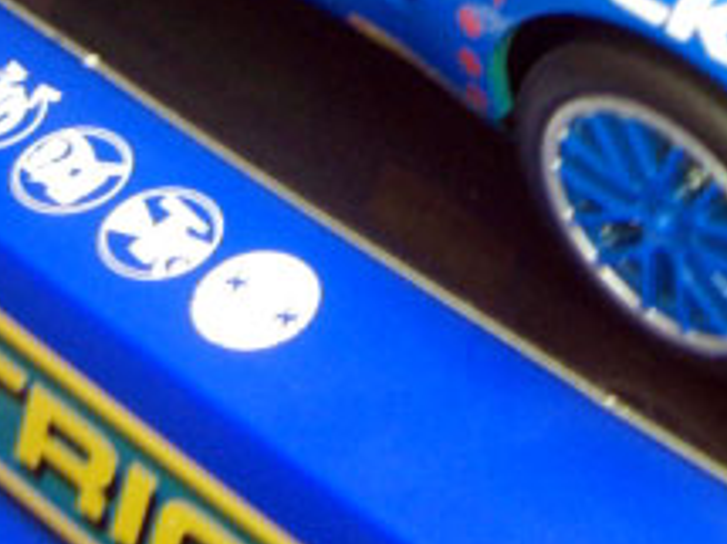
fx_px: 2372
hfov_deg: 17.3
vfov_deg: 12.6
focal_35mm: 113
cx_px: 602
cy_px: -206
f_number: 3.4
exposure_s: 1/10
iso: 200
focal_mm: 6.3
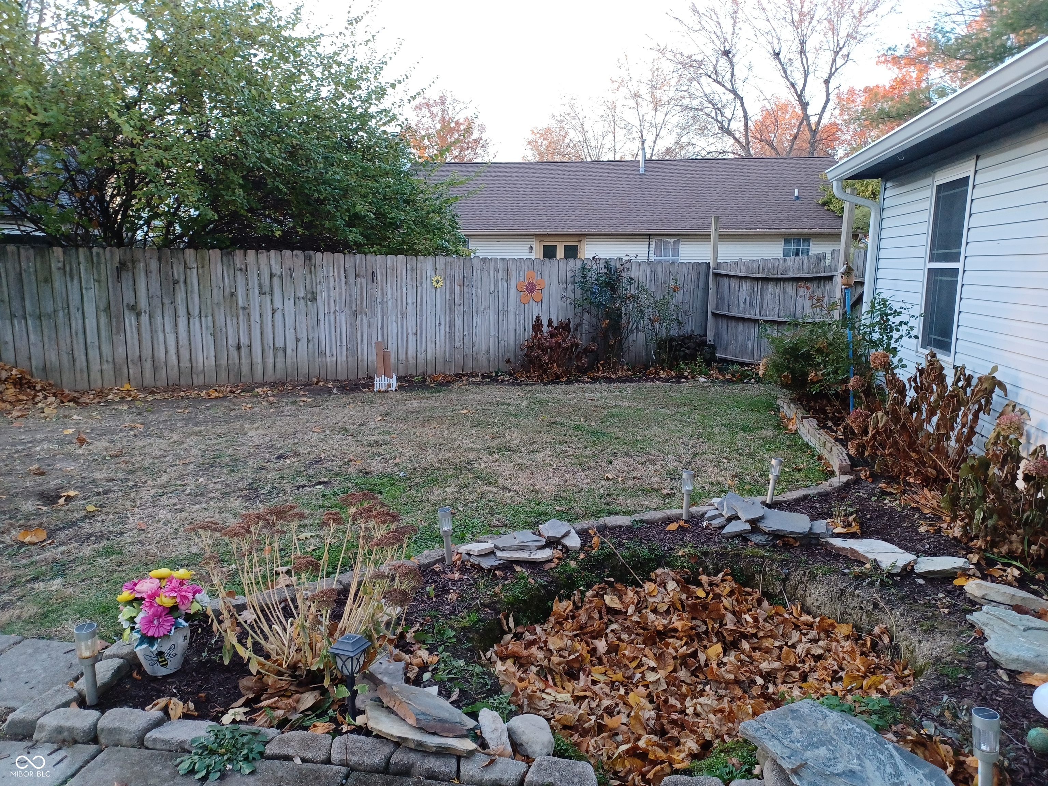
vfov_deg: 54.9
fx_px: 757
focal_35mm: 25
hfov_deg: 69.4
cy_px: 393
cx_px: 524
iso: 125
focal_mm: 4.6
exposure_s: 1/50
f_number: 1.8
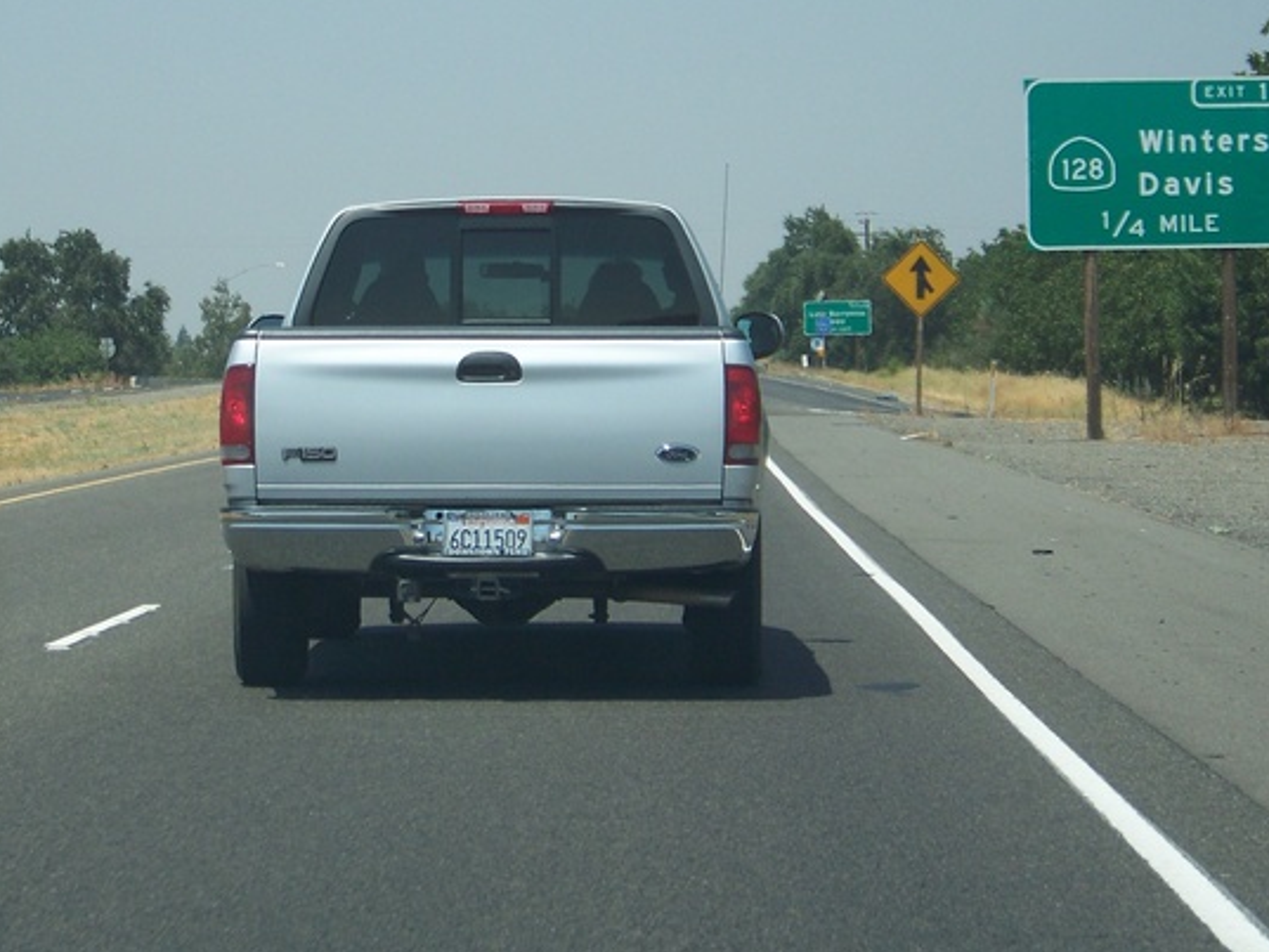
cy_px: 276
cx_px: 588
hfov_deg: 13.8
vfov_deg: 10.4
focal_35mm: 143
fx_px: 5243
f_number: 3.2
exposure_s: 1/800
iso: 64
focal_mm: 16.2
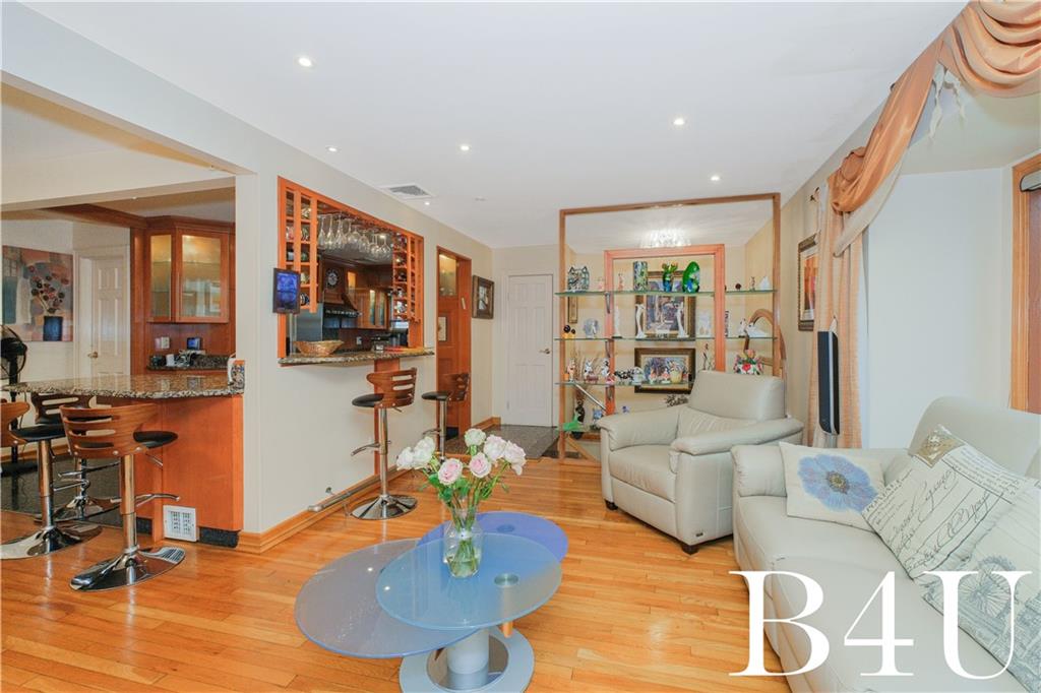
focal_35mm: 15
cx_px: 520
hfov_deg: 100.4
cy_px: 346
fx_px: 434
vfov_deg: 77.3
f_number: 8
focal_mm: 10
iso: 800
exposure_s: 1/60
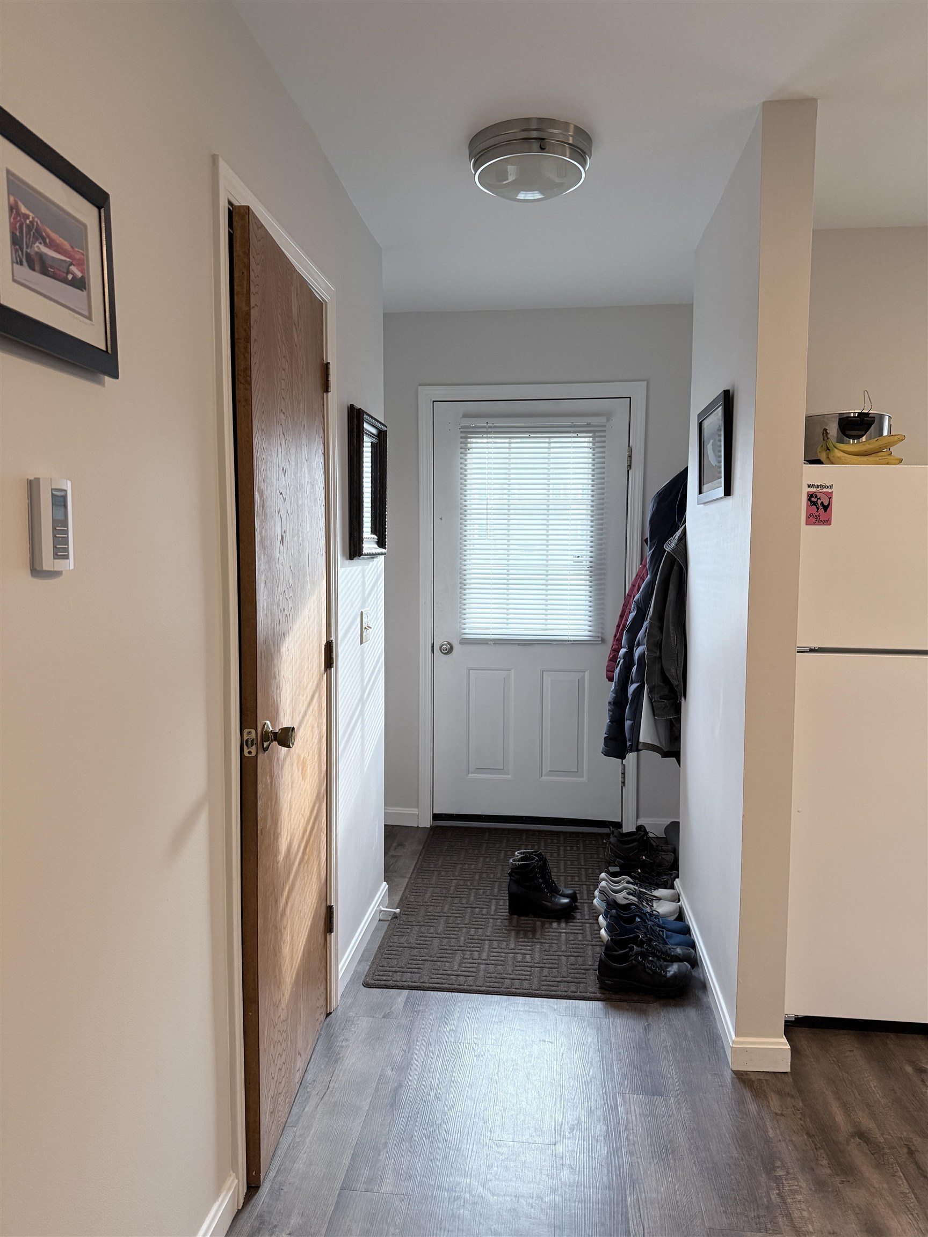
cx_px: 464
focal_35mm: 24
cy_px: 618
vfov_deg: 71.6
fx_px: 858
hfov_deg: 56.8
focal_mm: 6.76
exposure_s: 1/120
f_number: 1.78
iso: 250
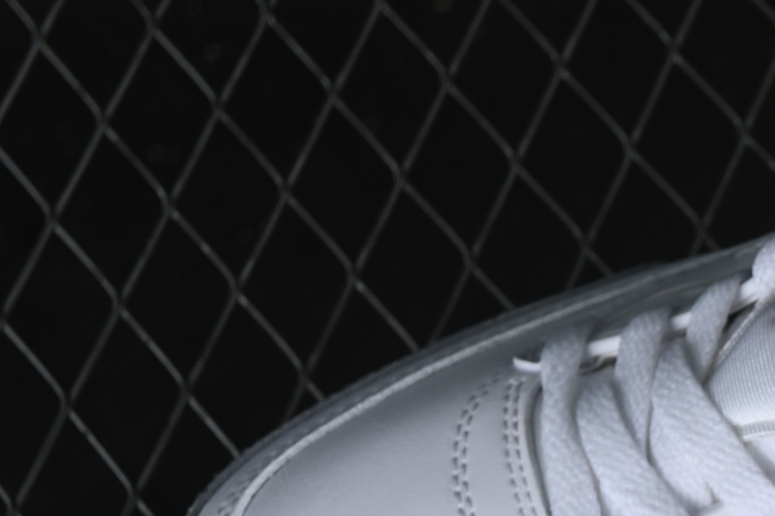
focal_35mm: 224
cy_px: 679
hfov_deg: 9.0
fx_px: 4821
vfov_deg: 6.1
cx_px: 1053
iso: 160
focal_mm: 50
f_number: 7.1
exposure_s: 1/100
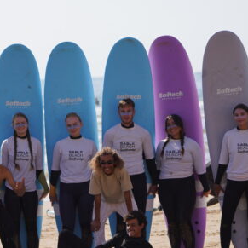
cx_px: -2
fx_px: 3631
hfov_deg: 3.9
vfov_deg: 3.9
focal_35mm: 448
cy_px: 170
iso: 100
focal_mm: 200
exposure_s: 1/400
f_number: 6.3
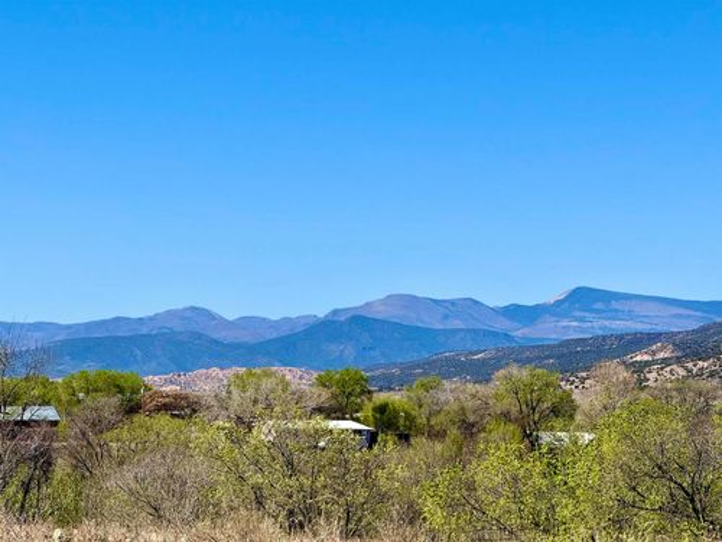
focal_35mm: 120
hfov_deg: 16.4
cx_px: 361
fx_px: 2503
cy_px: 271
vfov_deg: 12.3
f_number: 2.8
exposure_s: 1/2525
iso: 50
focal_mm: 15.66
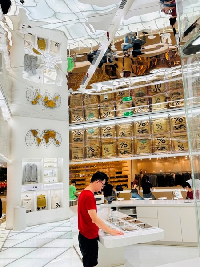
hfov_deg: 43.6
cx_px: 133
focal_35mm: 32
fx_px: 247
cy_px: 134
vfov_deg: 56.8
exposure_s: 1/204
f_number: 1.78
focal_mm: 6.86
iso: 64
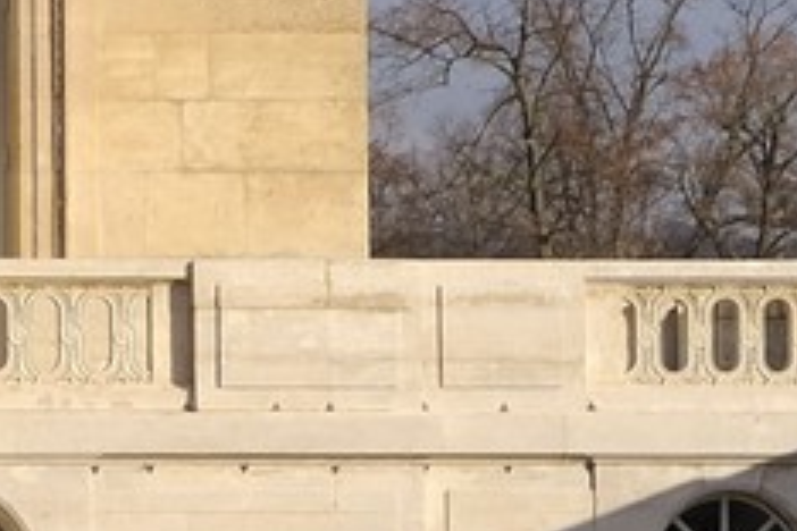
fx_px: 10582
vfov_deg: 2.9
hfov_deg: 4.2
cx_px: -1420
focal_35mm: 478
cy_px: -7
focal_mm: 70
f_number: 13
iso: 200
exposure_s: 1/160
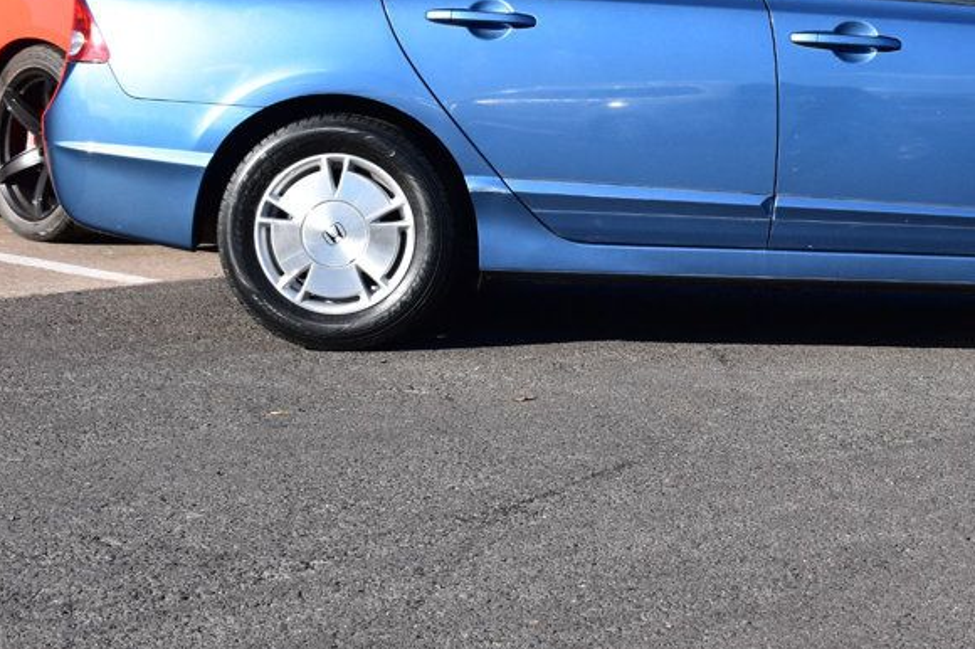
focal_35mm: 90
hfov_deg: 22.2
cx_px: 827
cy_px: 171
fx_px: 2436
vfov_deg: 15.1
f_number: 11
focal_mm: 34
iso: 400
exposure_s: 1/400
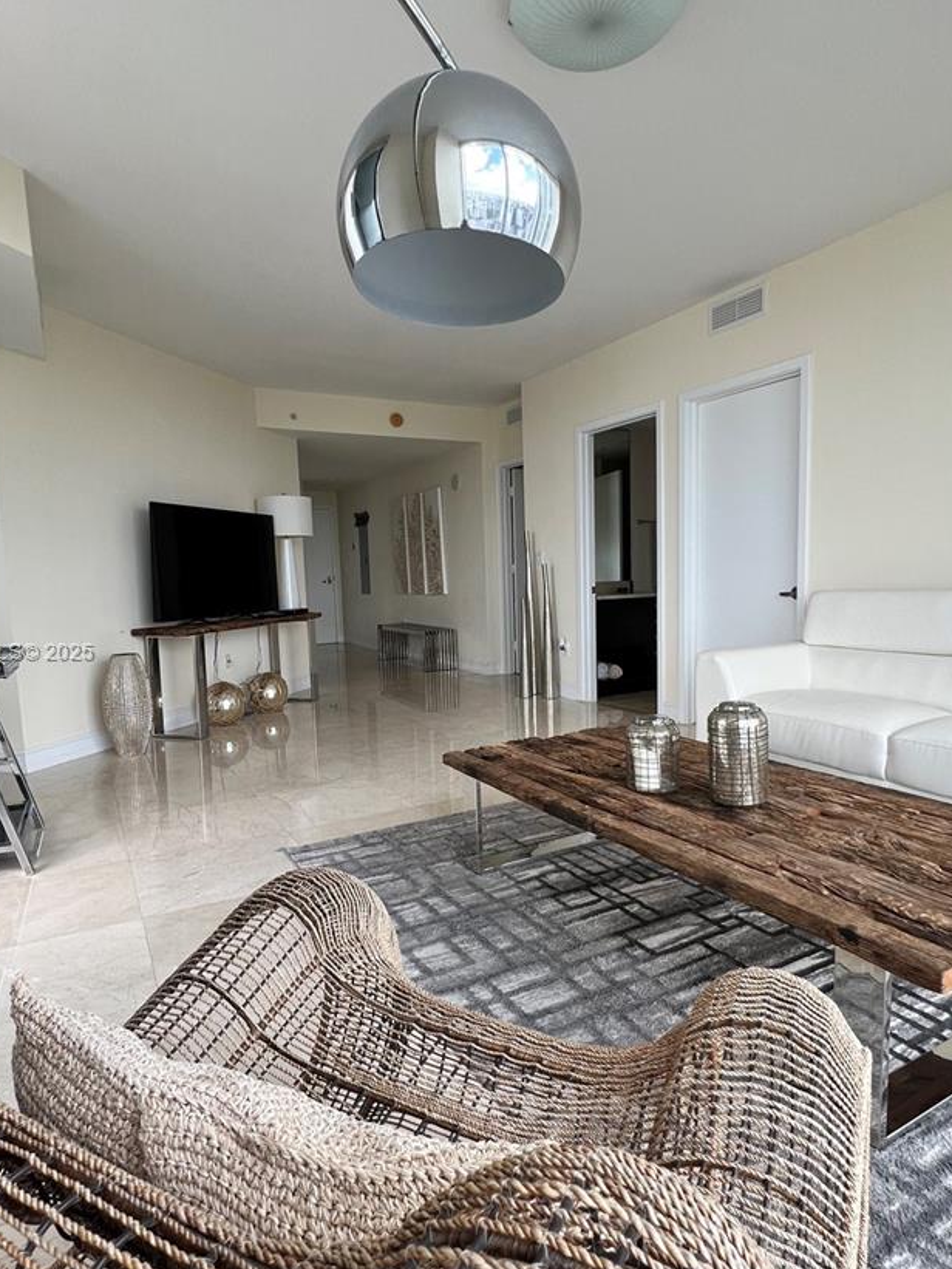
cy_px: 654
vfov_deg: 84.6
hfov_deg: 68.6
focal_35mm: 19
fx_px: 697
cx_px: 502
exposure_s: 1/122
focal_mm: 1.57
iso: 64
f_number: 1.8
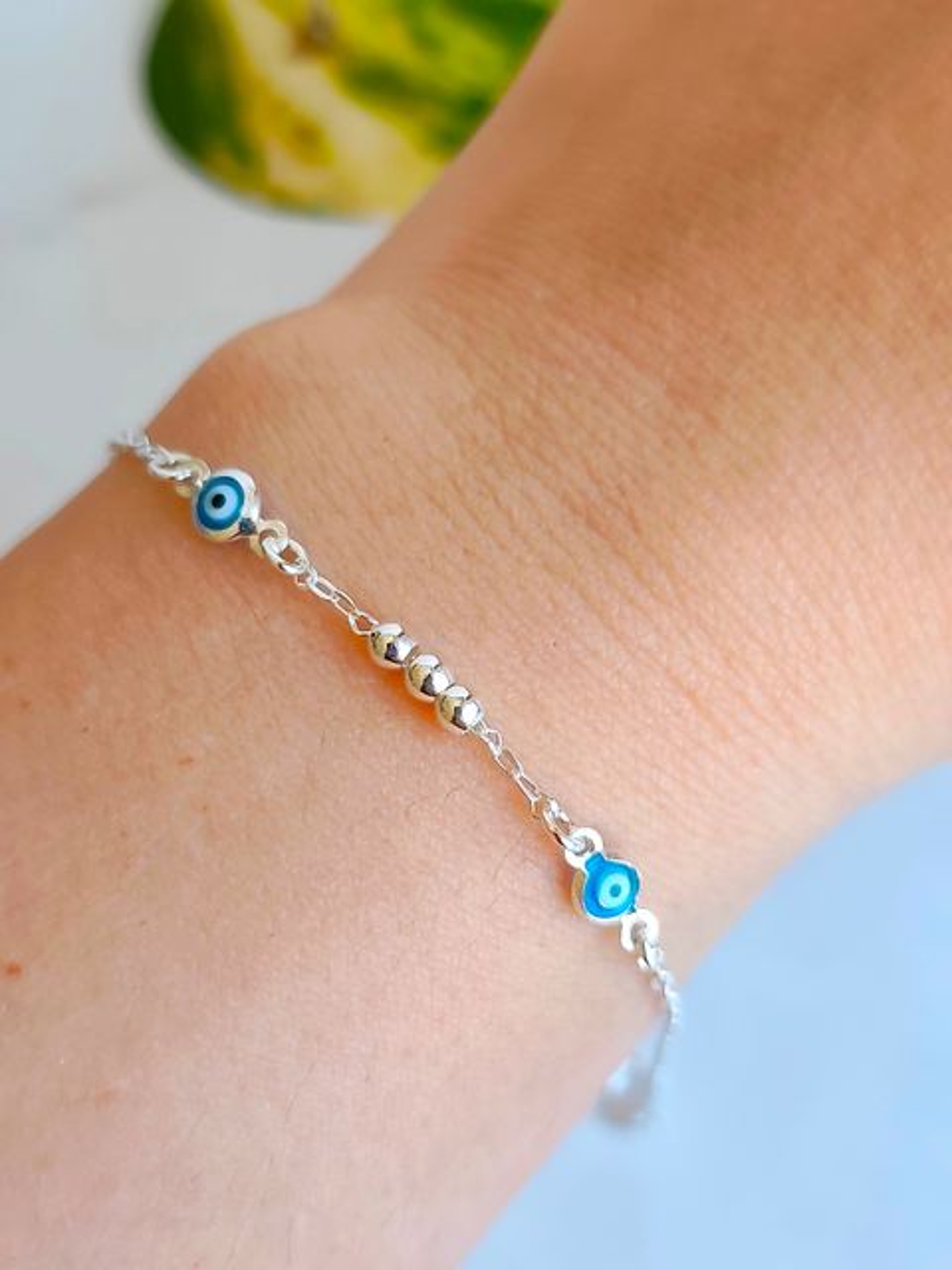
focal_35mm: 46
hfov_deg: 31.5
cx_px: 476
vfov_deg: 41.2
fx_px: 1687
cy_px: 635
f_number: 1.65
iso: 200
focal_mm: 6.19
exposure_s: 1/100
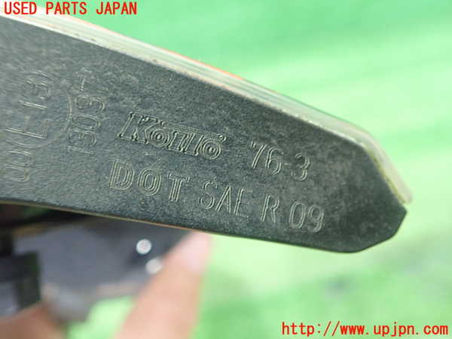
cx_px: 226
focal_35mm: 30
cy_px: 170
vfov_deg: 46.8
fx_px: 392
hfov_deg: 60.0
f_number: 2.3
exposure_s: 1/80
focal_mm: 5.5
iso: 800
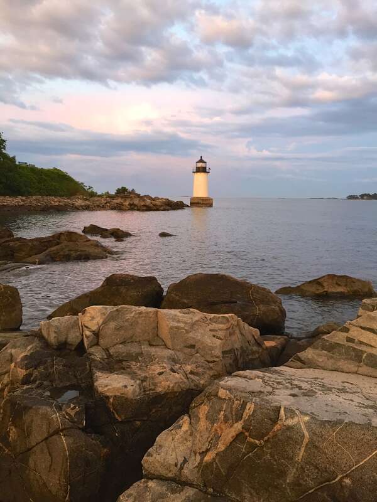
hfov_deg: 48.2
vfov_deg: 61.7
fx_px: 421
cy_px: 251
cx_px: 188
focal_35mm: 29
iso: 80
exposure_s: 1/30
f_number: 2.2
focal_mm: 4.15
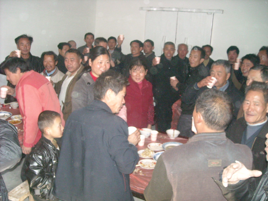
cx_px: 134
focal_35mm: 35
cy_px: 100
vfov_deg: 40.7
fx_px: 271
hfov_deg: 52.6
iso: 616
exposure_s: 1/60
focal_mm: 5.7
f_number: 2.8
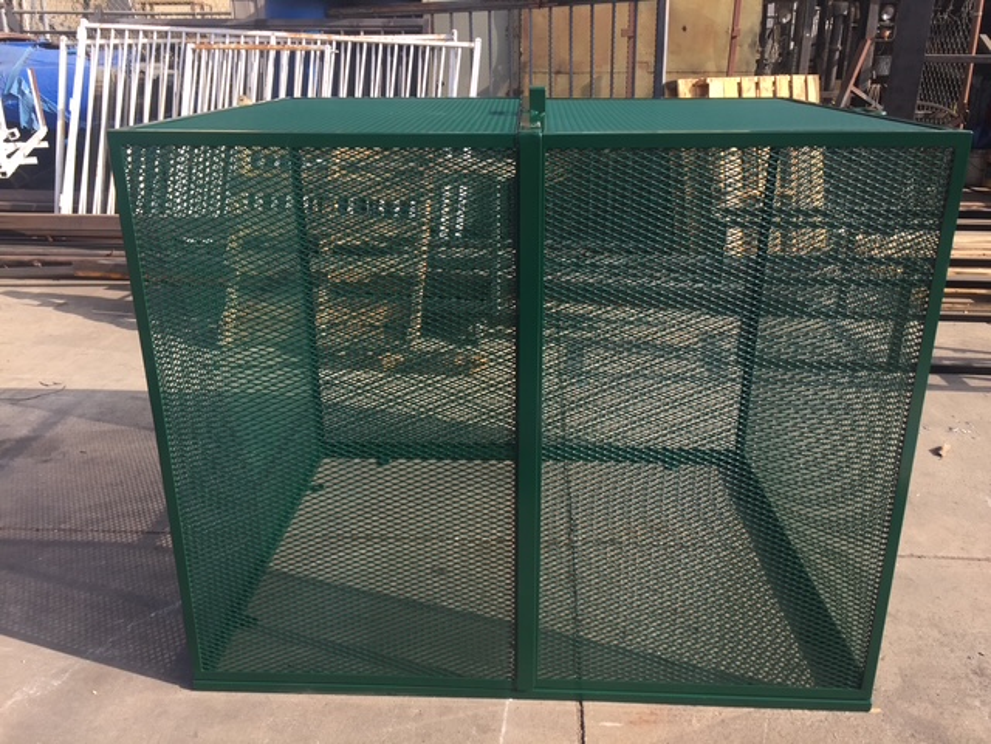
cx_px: 496
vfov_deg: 48.2
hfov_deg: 61.7
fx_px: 830
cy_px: 372
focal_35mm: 29
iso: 32
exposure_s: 1/659
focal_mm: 4.15
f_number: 2.2
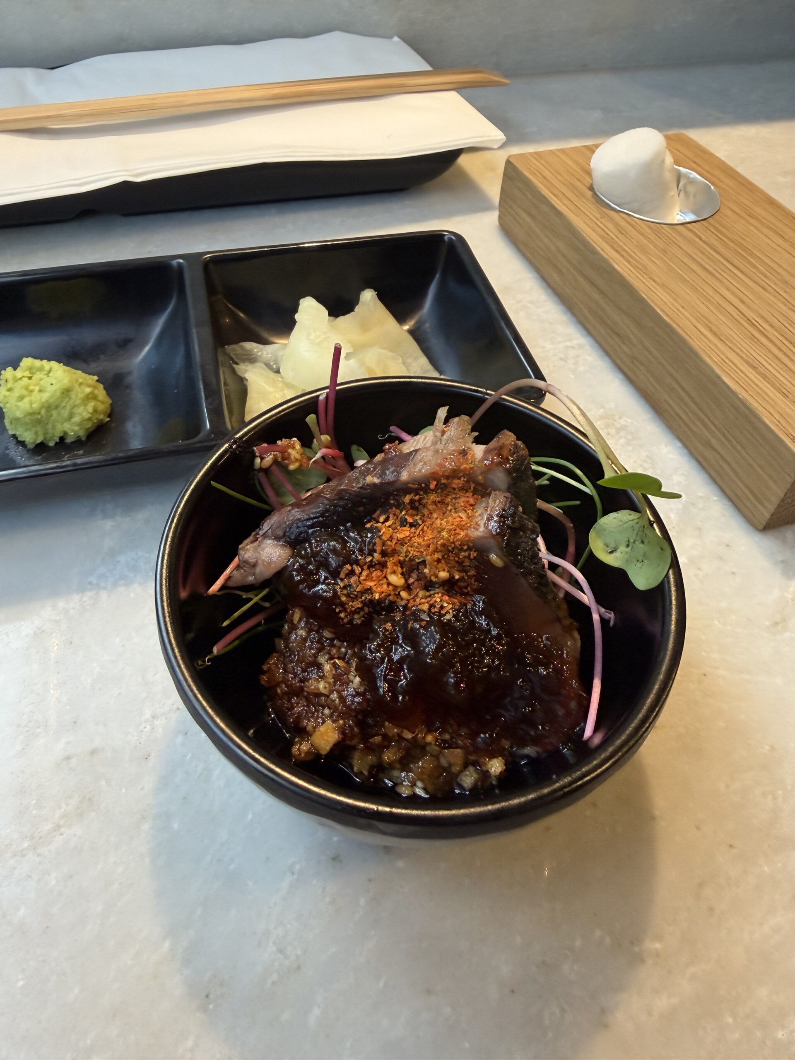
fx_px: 735
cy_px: 530
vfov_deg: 71.6
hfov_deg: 56.8
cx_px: 398
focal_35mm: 24
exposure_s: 1/100
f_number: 2.2
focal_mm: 2.22
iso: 250
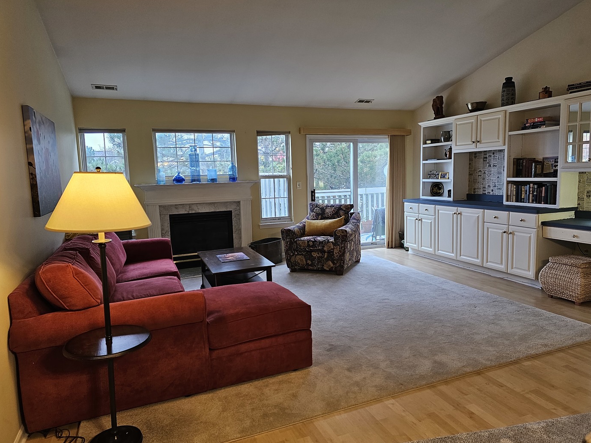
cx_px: 305
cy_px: 220
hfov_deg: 71.6
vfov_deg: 56.8
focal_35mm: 24
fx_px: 410
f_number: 1.7
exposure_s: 1/120
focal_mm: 6.3
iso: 160
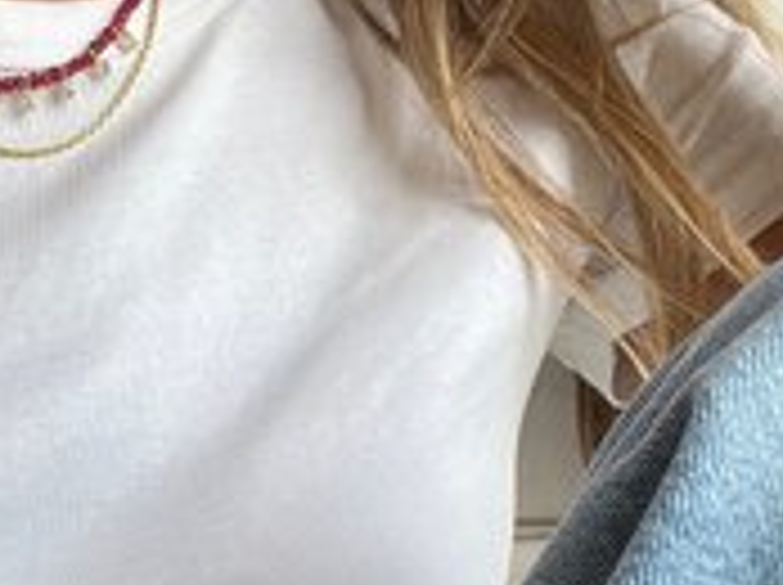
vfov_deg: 21.1
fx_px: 1559
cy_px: 423
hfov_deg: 27.4
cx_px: 117
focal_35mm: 69
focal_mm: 2.71
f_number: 2.2
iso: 80
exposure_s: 1/121
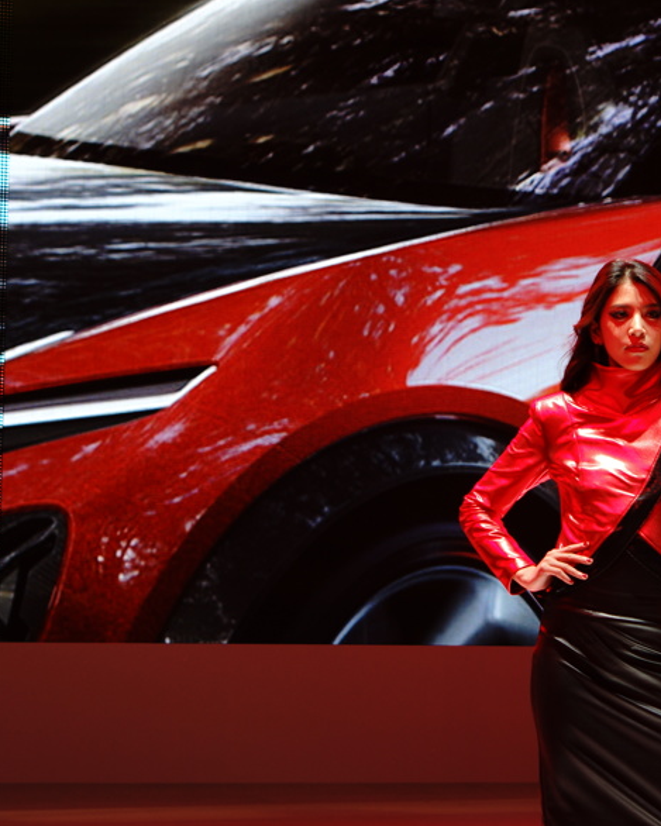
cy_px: 364
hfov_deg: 12.5
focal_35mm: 123
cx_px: 510
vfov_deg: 15.6
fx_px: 3007
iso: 125
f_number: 4
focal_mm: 50
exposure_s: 1/80
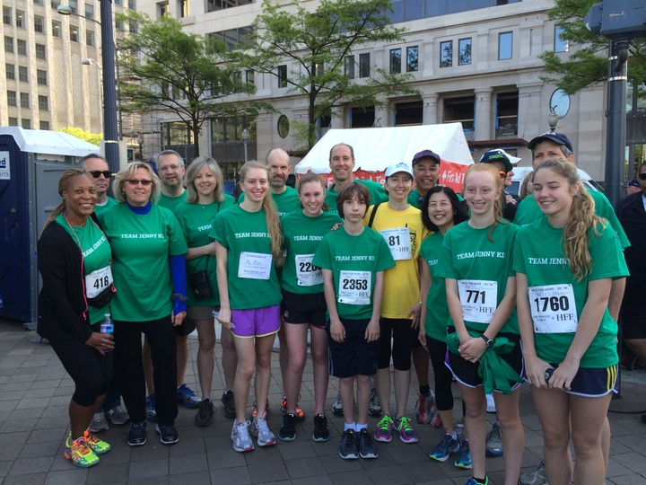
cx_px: 323
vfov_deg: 46.8
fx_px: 560
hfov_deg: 60.0
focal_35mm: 30
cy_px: 242
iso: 32
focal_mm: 4.12
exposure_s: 1/187
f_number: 2.2
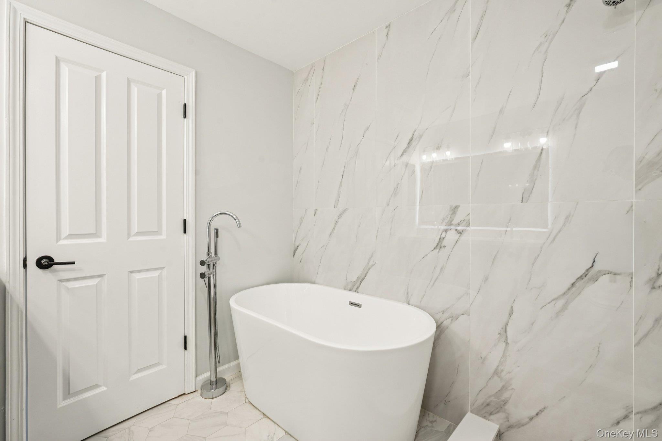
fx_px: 294
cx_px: 331
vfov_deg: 73.7
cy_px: 220
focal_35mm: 16
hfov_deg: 96.7
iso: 400
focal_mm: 16
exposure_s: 1/25
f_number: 8
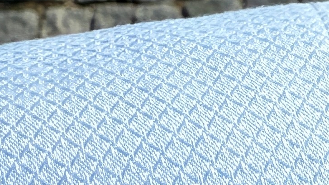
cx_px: 778
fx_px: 1265
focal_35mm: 145
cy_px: 157
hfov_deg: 12.0
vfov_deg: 8.3
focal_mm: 2.22
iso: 40
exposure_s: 1/1164
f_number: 2.2
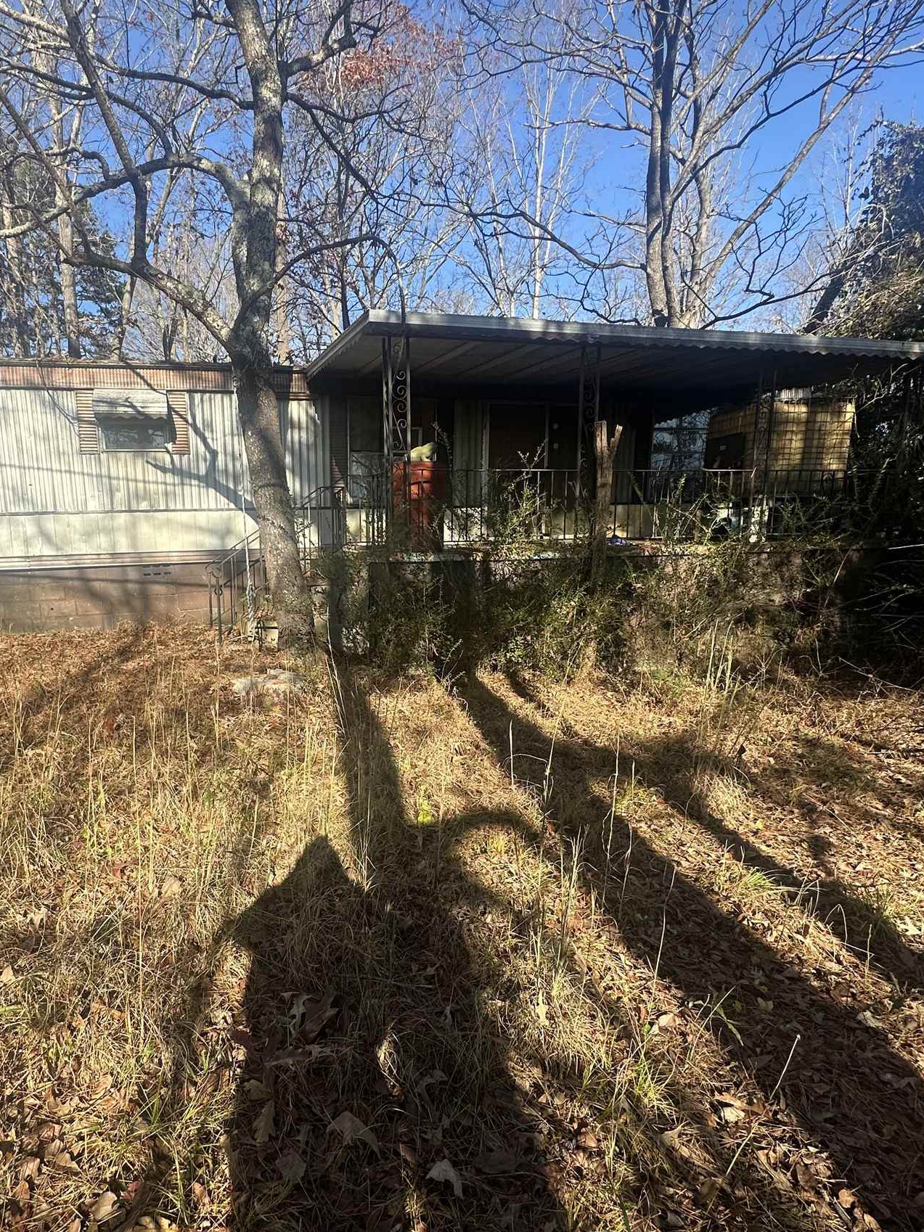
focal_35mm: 19
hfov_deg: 67.3
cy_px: 670
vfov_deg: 84.5
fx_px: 676
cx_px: 330
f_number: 2.2
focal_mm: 2.22
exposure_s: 1/716
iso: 40
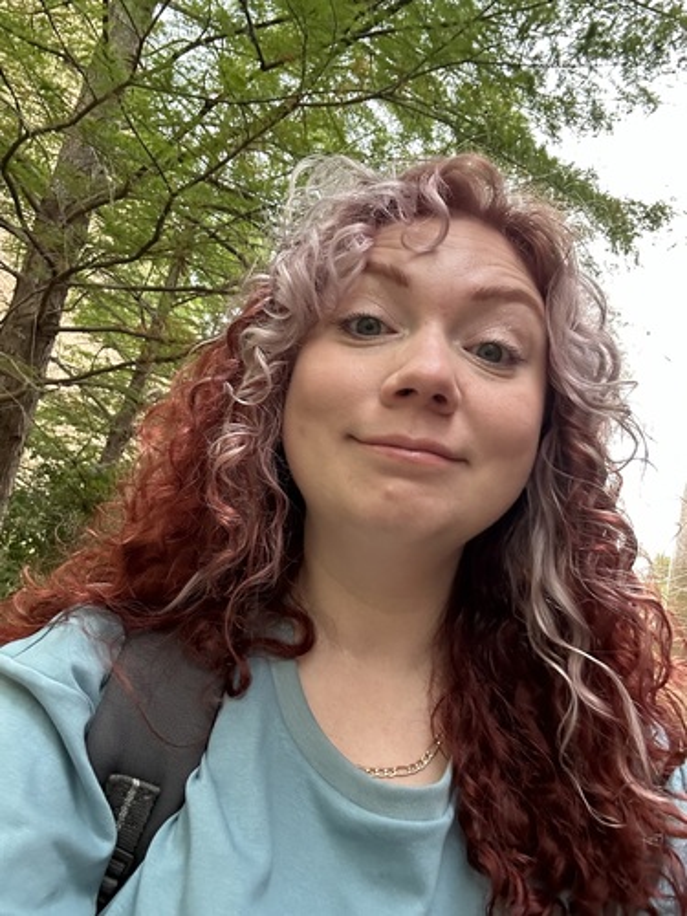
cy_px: 458
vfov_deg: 60.0
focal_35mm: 30
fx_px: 794
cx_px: 344
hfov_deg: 46.8
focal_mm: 2.69
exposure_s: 1/60
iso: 100
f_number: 1.9
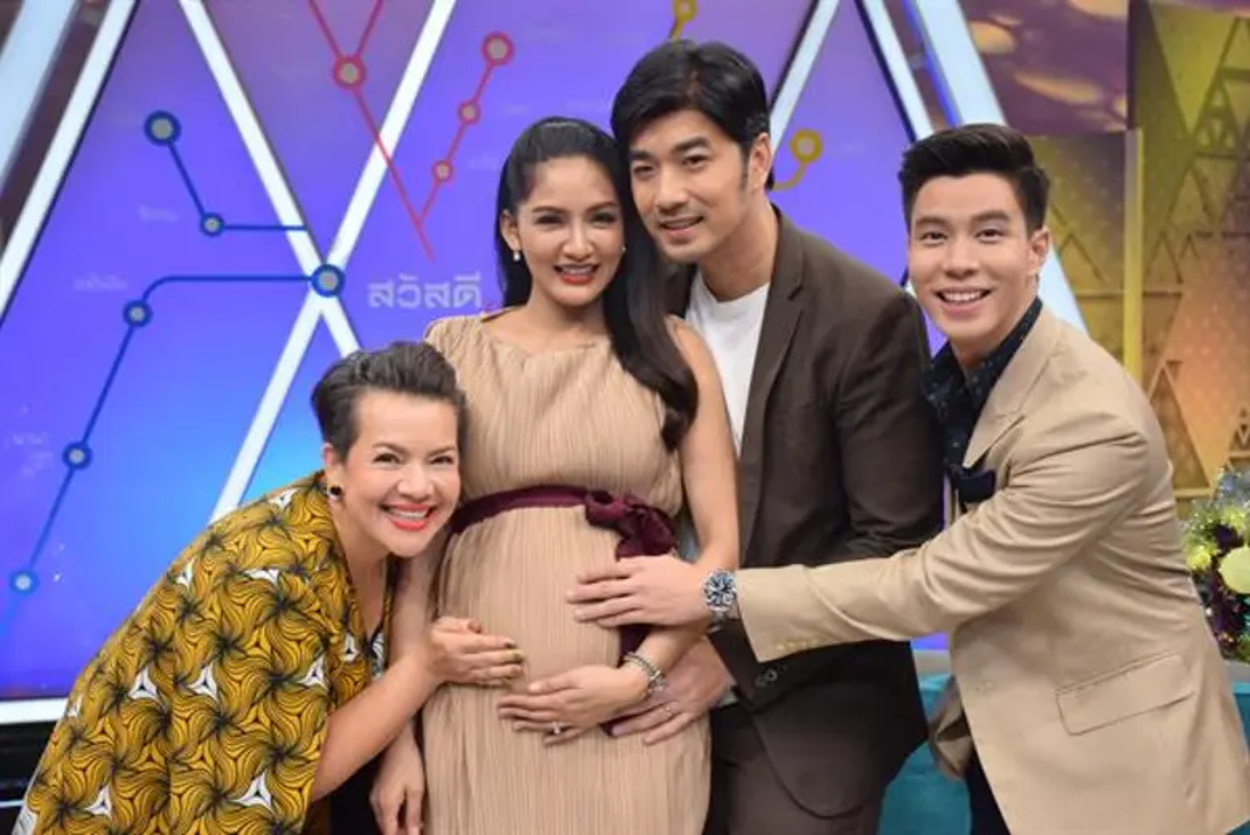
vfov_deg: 25.8
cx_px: 625
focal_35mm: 52
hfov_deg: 37.8
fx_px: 1824
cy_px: 418
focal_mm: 35
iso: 1000
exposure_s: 1/400
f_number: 5.6
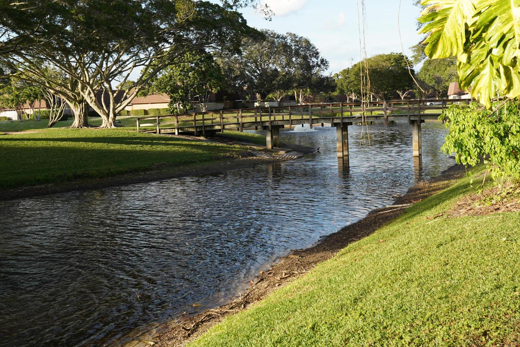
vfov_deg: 29.2
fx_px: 664
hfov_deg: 42.7
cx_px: 276
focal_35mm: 46
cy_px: 153
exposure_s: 1/60
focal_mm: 35
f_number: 9
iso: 100
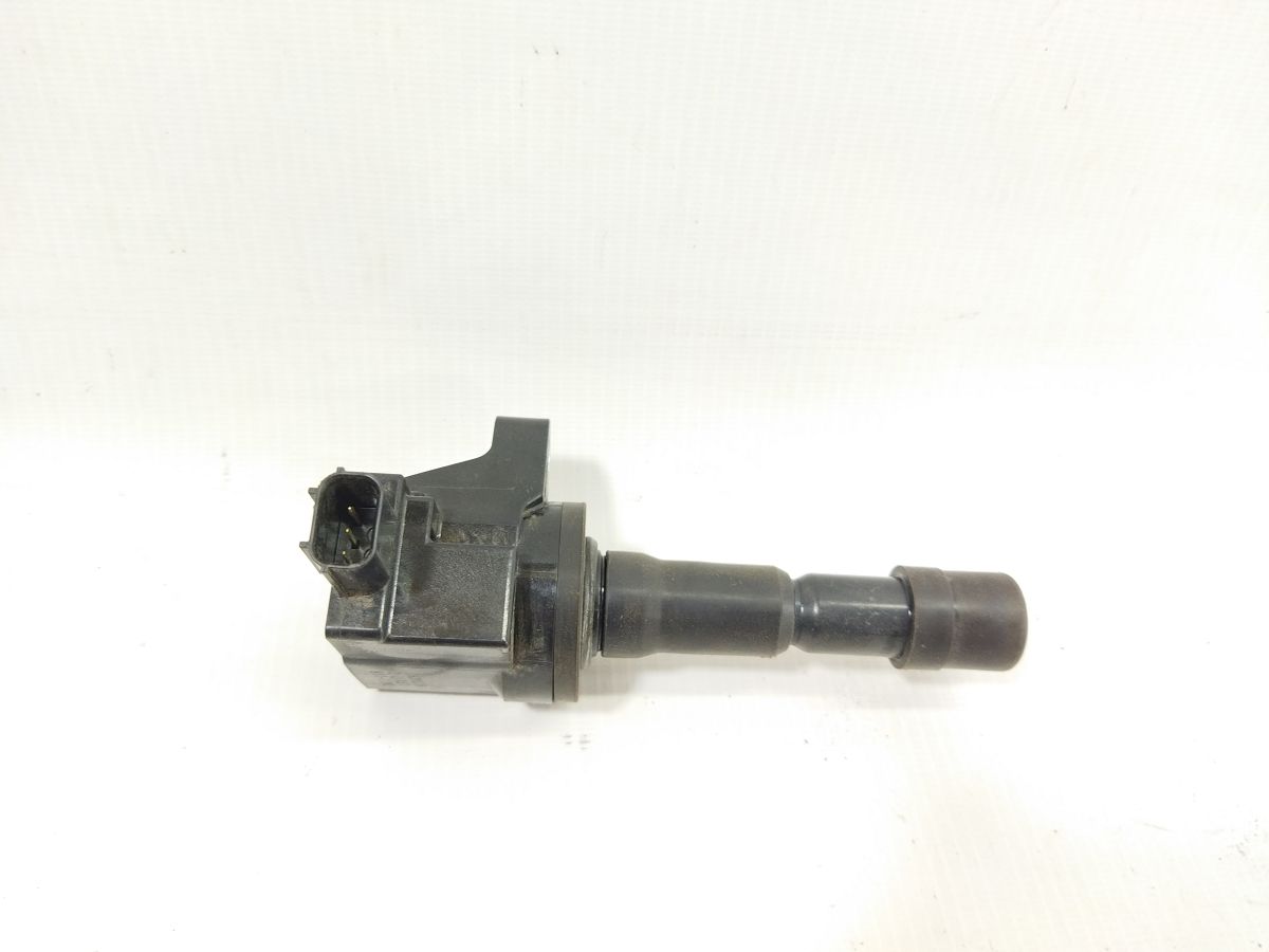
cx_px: 634
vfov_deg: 51.4
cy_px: 476
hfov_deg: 65.3
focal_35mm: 27
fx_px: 990
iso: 102
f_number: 1.79
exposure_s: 1/50
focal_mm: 4.71
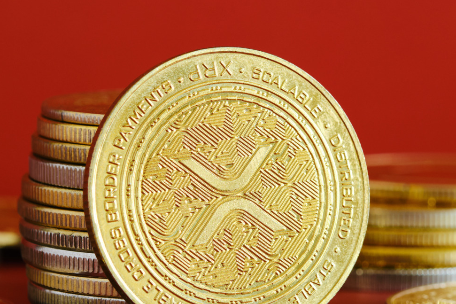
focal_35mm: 178
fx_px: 2254
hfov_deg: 11.5
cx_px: 310
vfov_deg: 7.7
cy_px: 156
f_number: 6.4
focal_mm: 60
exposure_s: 1/6
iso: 160
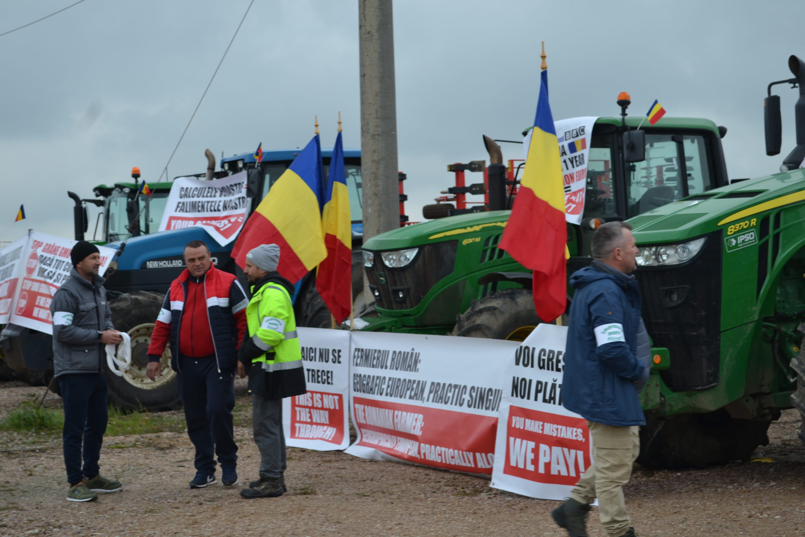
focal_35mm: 69
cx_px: 402
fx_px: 1543
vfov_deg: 19.7
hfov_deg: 29.2
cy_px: 268
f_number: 6.3
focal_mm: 46
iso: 100
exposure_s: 1/160
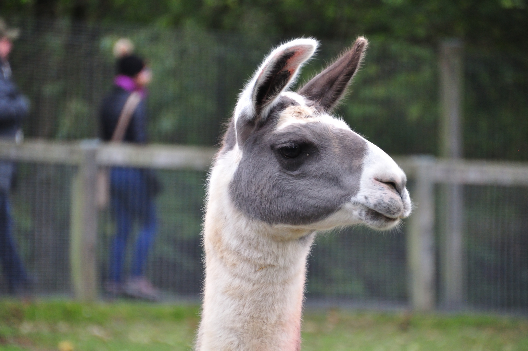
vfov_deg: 4.6
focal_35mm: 300
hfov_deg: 6.9
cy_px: 176
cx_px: 264
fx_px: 4395
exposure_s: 1/500
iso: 1250
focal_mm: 200
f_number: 6.3
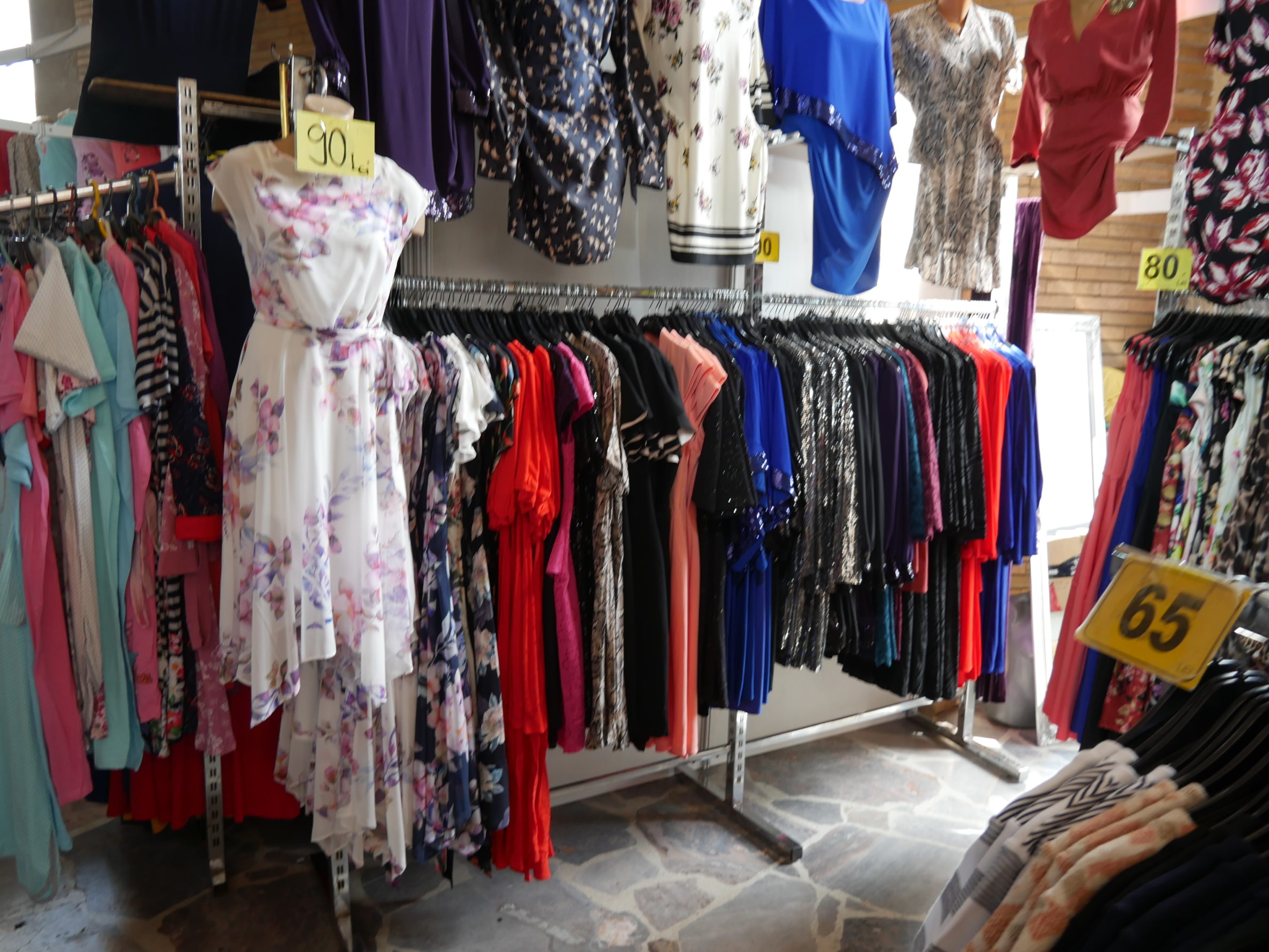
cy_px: 487
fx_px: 953
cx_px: 669
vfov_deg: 53.1
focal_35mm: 26
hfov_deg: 67.2
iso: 320
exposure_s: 1/60
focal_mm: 12
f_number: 3.5
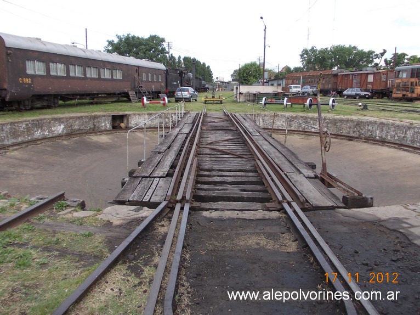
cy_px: 158
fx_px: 340
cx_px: 210
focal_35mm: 28
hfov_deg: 63.5
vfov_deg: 49.7
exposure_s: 1/200
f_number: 2.7
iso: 80
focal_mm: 4
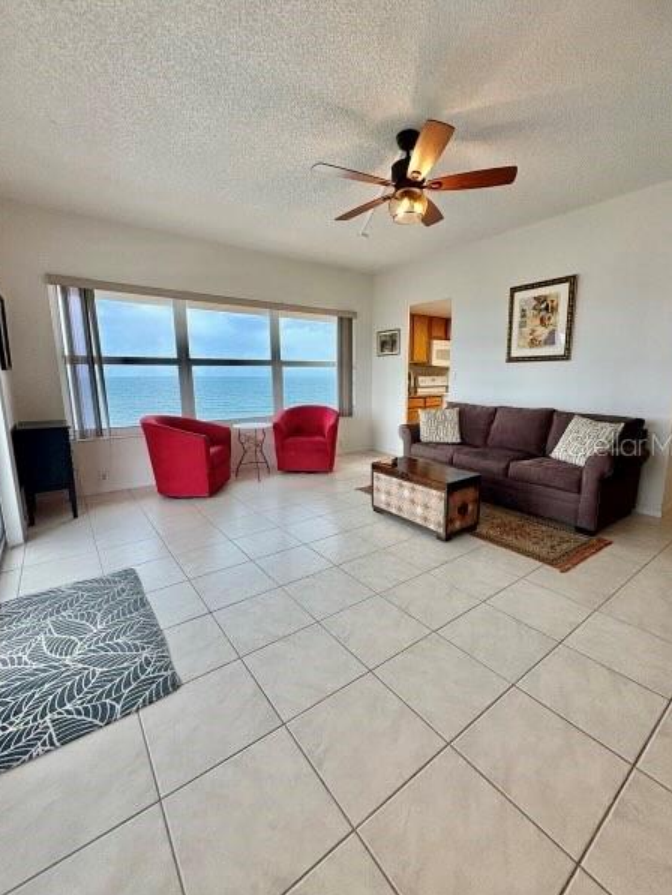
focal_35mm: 15
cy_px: 444
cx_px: 350
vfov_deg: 98.2
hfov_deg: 81.7
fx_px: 388
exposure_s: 1/120
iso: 125
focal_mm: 2.22
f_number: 2.2
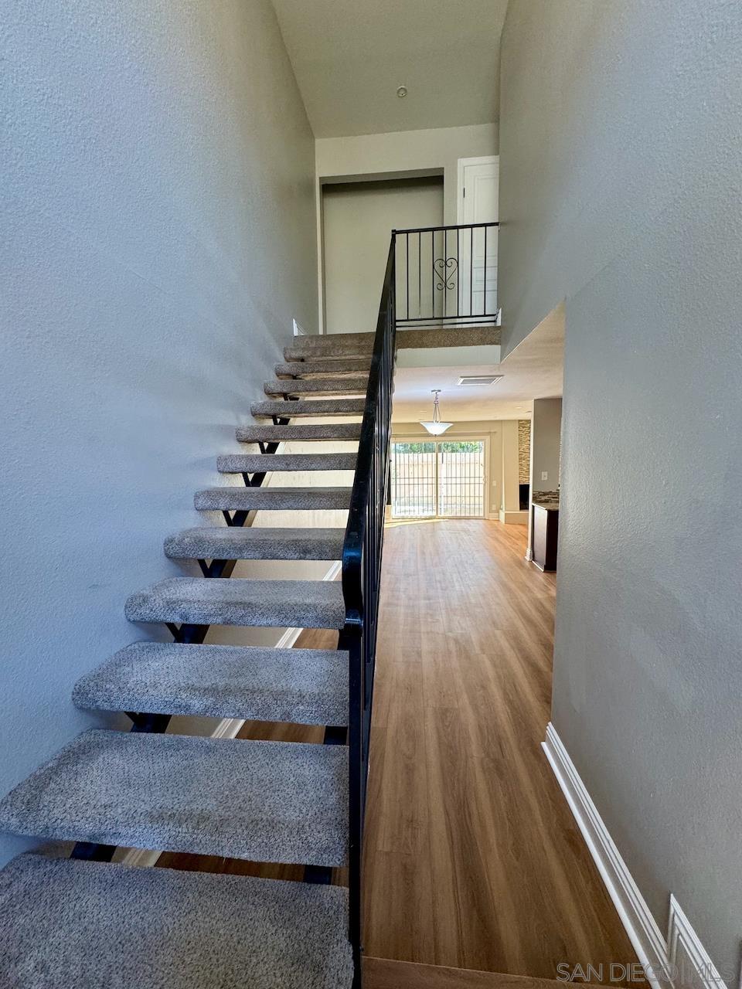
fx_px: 400
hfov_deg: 85.7
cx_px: 371
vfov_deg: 102.1
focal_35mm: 14
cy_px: 494
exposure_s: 1/120
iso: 200
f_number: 2.2
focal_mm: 2.22
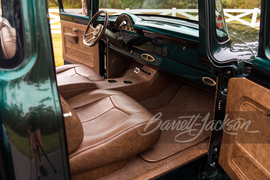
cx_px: 135
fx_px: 233
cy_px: 90
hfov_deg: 60.3
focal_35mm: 31
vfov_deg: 42.3
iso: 400
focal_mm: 31
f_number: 4
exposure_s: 1/160
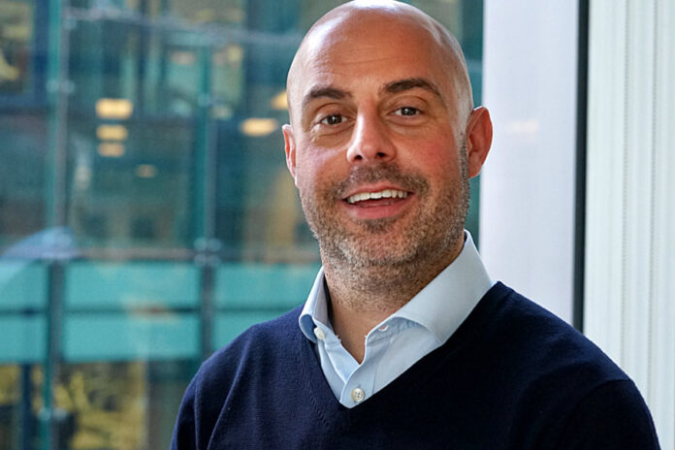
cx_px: 338
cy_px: 225
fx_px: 937
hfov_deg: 39.6
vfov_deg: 27.0
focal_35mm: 50
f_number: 3.5
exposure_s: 1/160
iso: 1600
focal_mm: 50
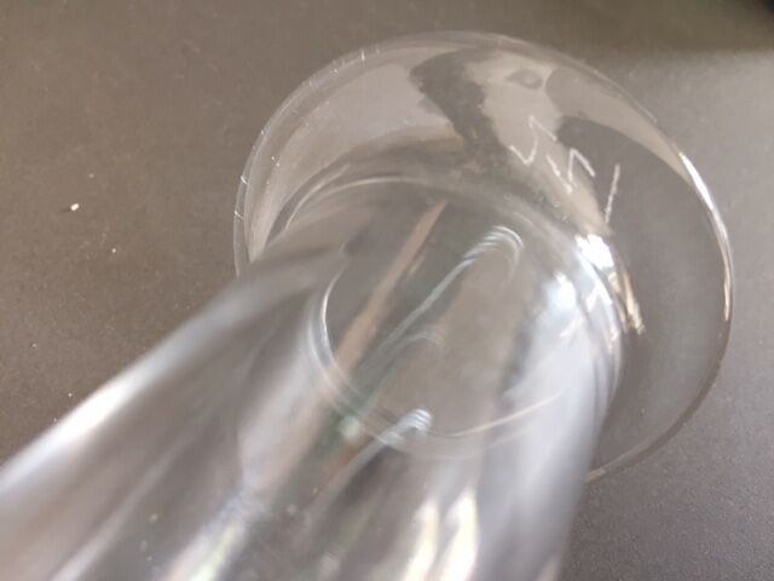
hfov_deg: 61.7
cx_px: 387
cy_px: 290
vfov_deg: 48.2
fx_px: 648
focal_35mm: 29
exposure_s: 1/33
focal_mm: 4.15
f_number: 2.2
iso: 80
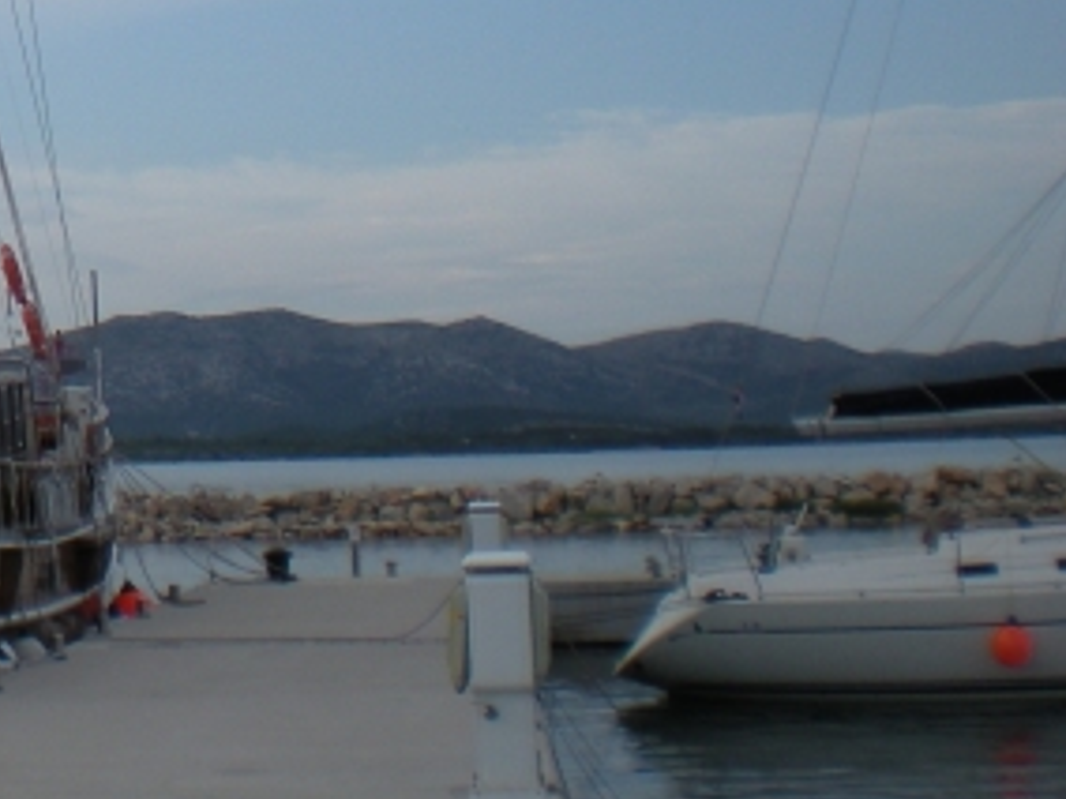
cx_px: -360
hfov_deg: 17.2
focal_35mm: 107
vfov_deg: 13.5
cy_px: -94
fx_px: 3295
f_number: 4.6
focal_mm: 6.3
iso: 64
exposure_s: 1/337
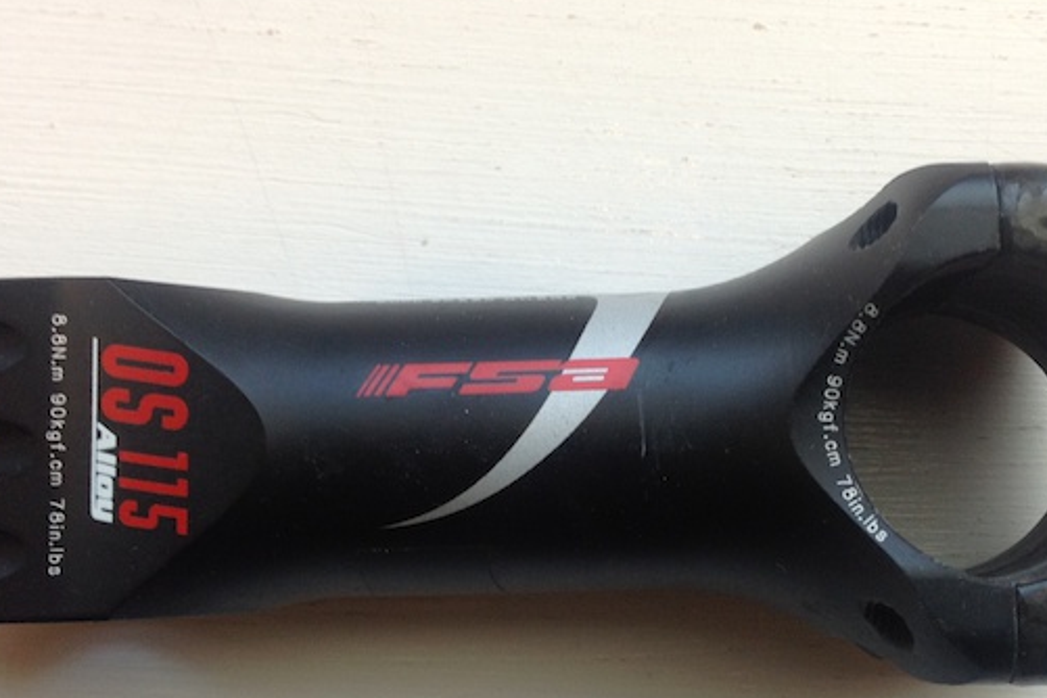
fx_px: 1687
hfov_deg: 34.5
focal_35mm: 58
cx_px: 575
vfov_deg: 23.3
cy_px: 426
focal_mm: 4.28
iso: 50
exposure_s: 1/20
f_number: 2.4
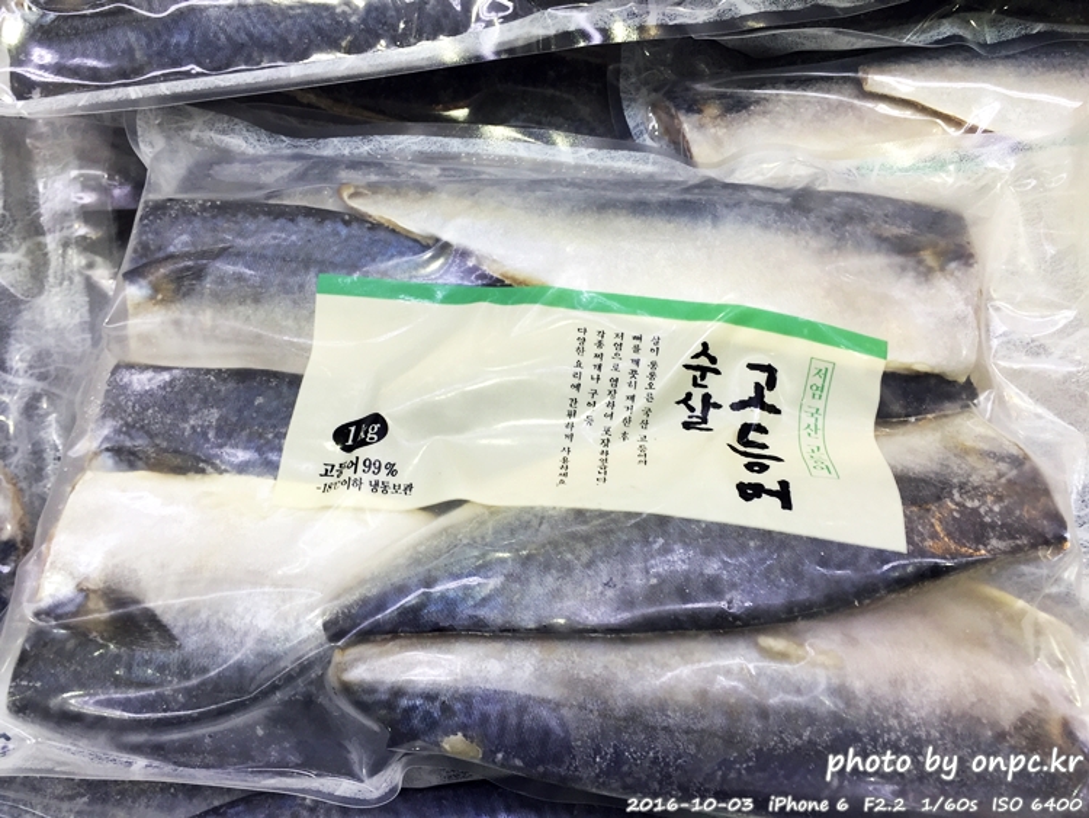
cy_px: 409
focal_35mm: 29
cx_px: 544
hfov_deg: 61.6
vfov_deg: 48.3
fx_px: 913
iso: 32
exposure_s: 1/60
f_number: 2.2
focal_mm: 4.15
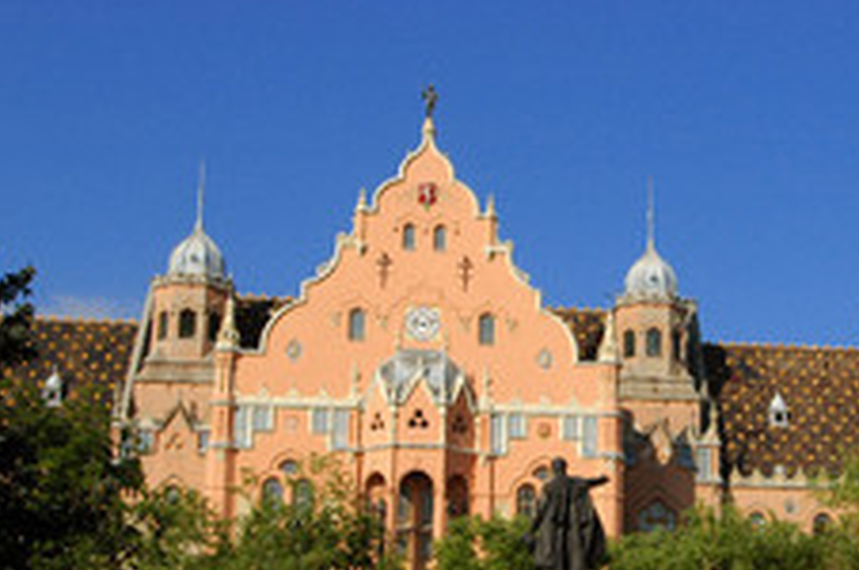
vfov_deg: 20.0
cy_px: 464
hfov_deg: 29.5
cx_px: 671
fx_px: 1596
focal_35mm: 67
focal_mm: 24
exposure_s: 1/320
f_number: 11
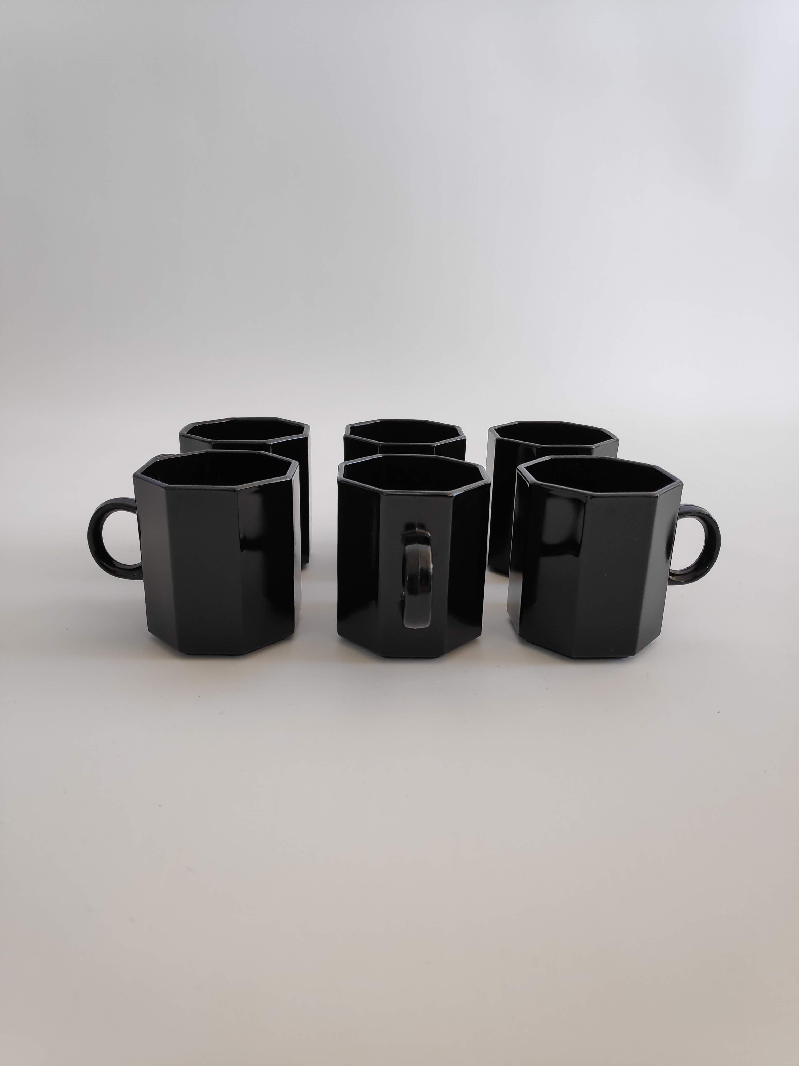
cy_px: 533
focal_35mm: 20
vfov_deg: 81.7
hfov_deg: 66.0
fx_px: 616
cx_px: 400
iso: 324
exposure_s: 1/100
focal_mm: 3.94
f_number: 1.9
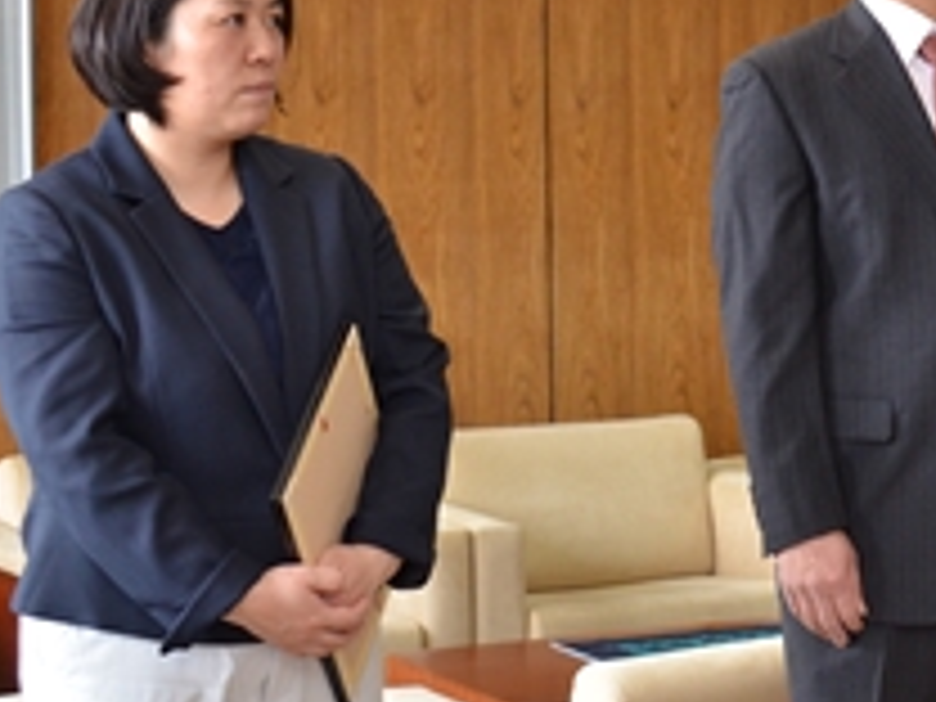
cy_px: 214
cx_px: 981
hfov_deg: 15.9
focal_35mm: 121
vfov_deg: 12.2
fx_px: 3276
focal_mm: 35
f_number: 5.6
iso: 1000
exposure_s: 1/250
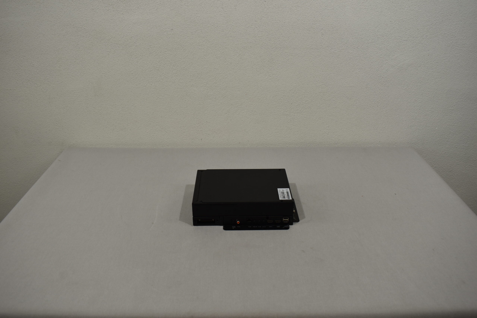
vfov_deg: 40.0
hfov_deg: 57.2
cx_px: 238
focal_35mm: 33
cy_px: 159
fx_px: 437
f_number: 5.6
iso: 280
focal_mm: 22
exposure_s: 1/125
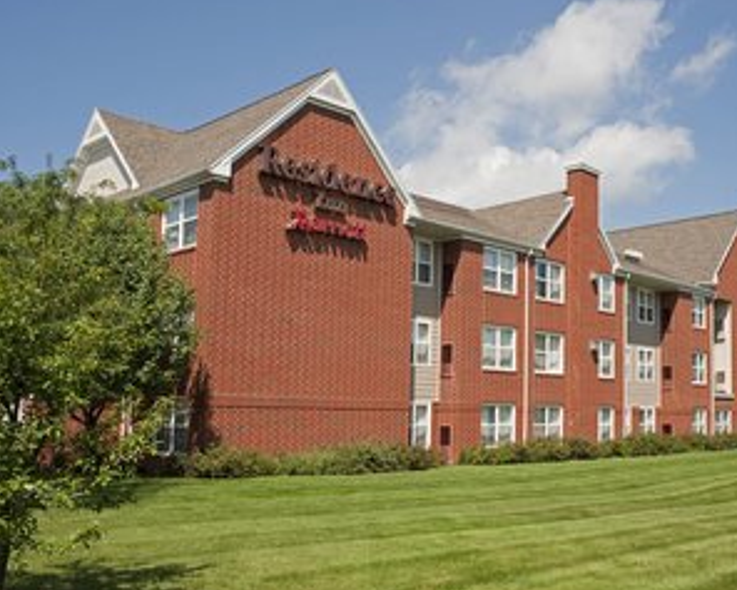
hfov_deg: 46.6
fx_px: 851
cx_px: 436
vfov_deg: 38.2
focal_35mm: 39
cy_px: 306
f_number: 11
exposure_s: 1/200
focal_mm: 32
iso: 200
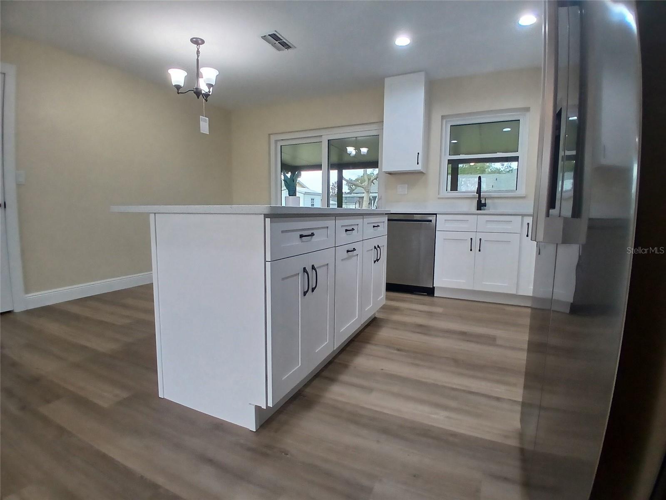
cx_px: 333
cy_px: 250
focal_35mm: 17
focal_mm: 1.4
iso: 100
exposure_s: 1/40
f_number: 2.2
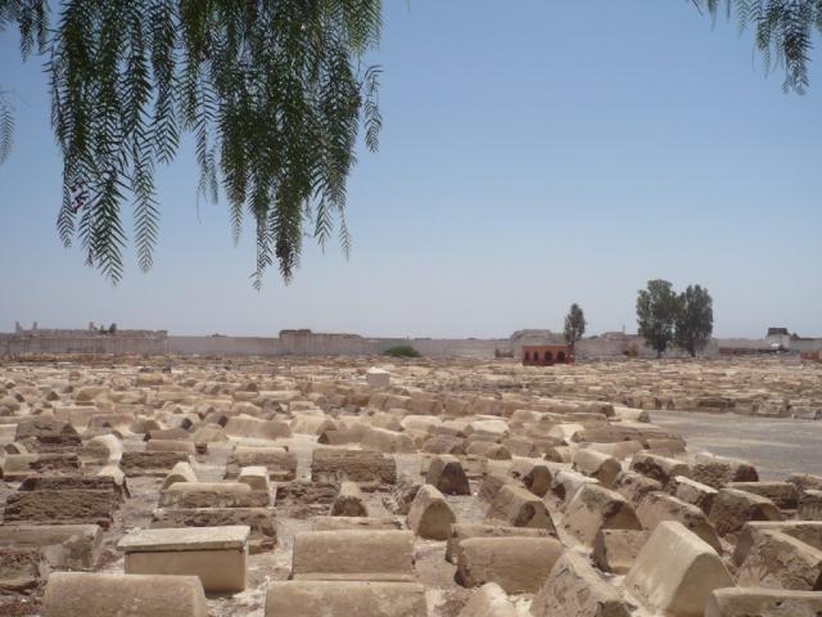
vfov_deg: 40.7
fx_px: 831
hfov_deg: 52.6
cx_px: 411
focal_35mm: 35
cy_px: 308
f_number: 8
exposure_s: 1/400
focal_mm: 5.8
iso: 100
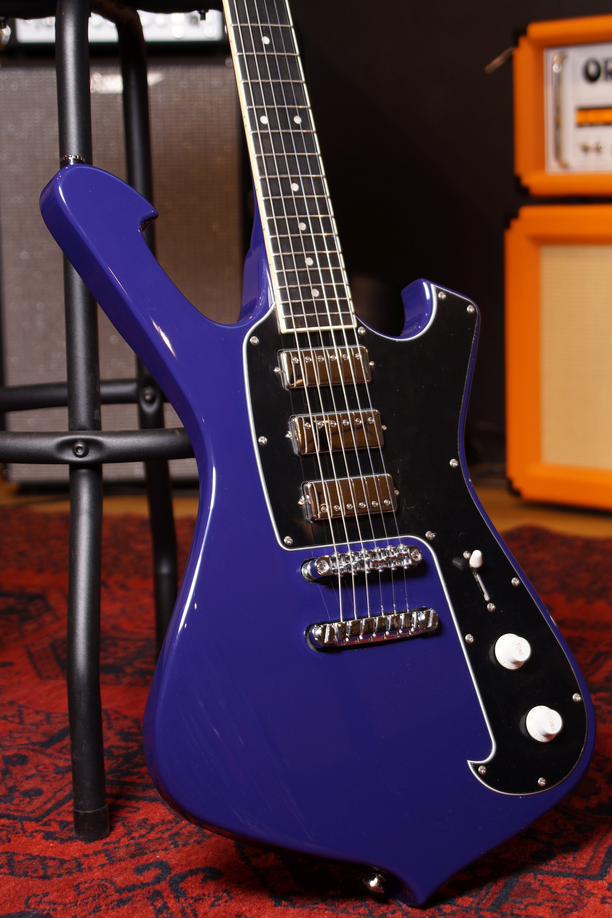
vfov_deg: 27.0
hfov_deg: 18.2
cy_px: 459
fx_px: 1912
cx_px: 306
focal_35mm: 75
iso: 100
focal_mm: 50
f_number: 5
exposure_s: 1/13
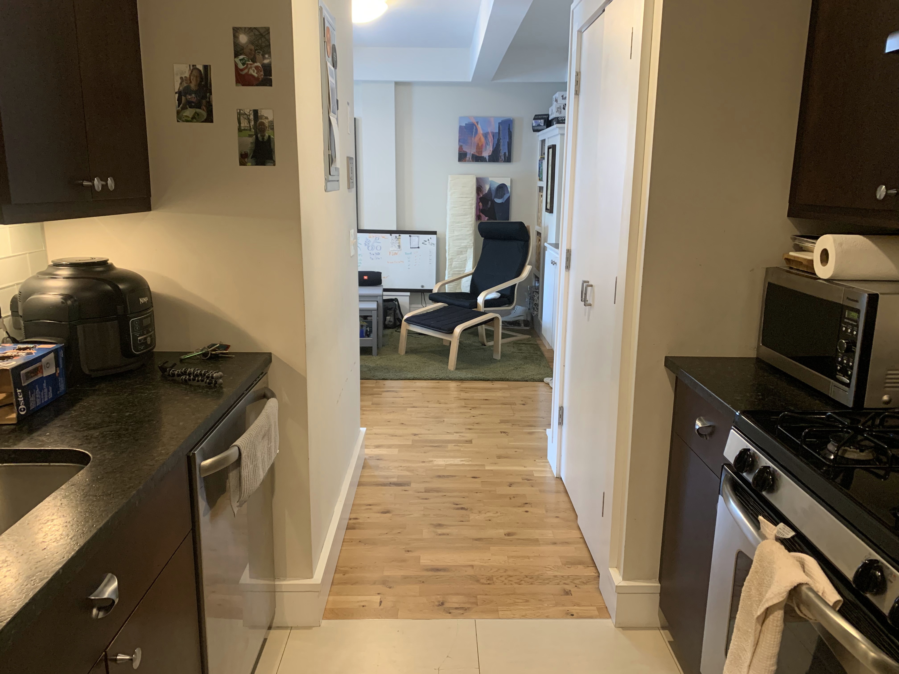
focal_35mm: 26
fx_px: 675
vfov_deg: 53.1
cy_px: 337
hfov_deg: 67.3
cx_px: 450
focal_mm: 4.25
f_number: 1.8
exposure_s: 1/60
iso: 400
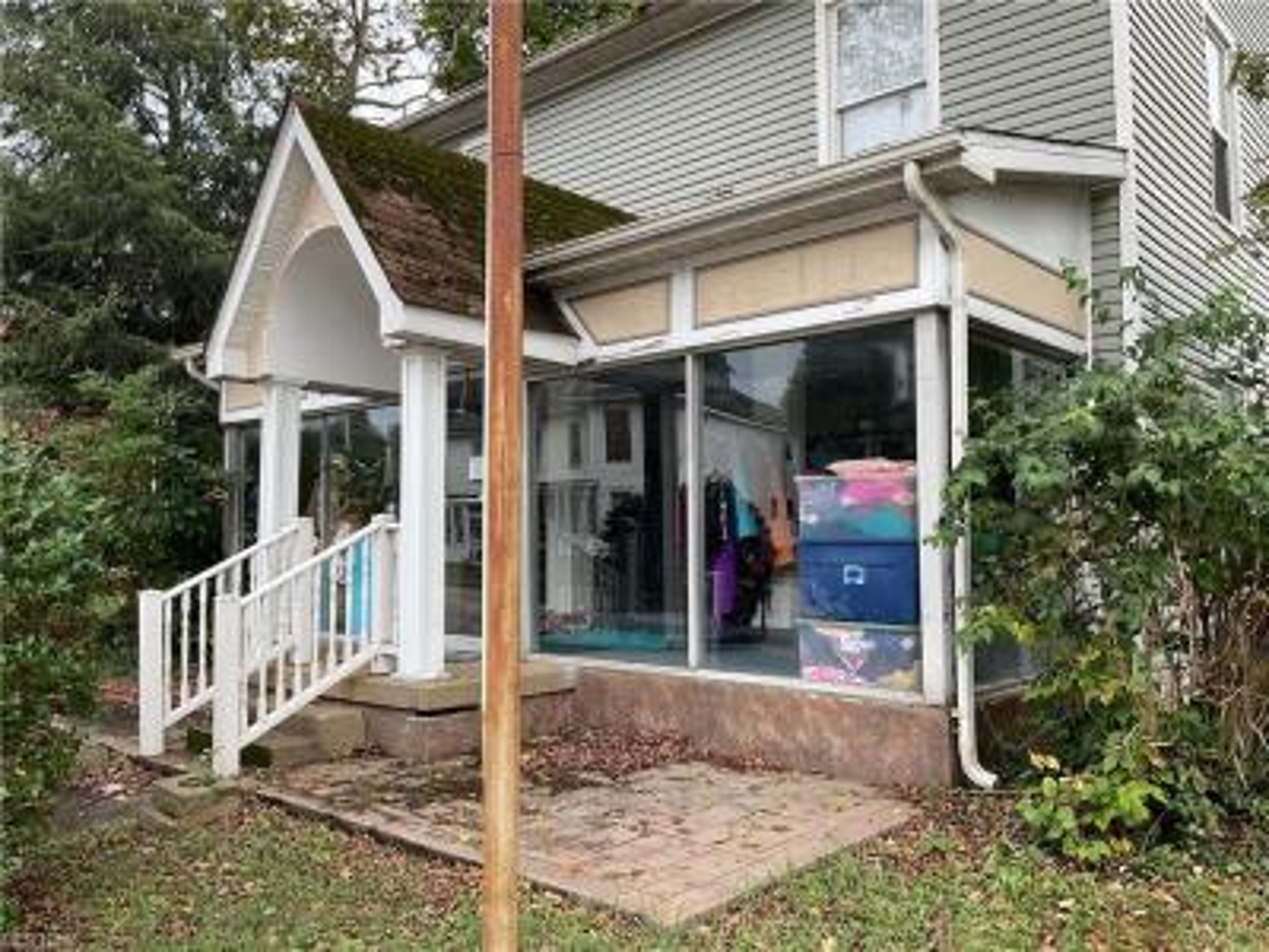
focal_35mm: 29
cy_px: 476
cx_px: 634
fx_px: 1063
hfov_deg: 61.7
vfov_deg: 48.2
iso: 16
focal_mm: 3
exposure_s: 1/235
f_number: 1.8
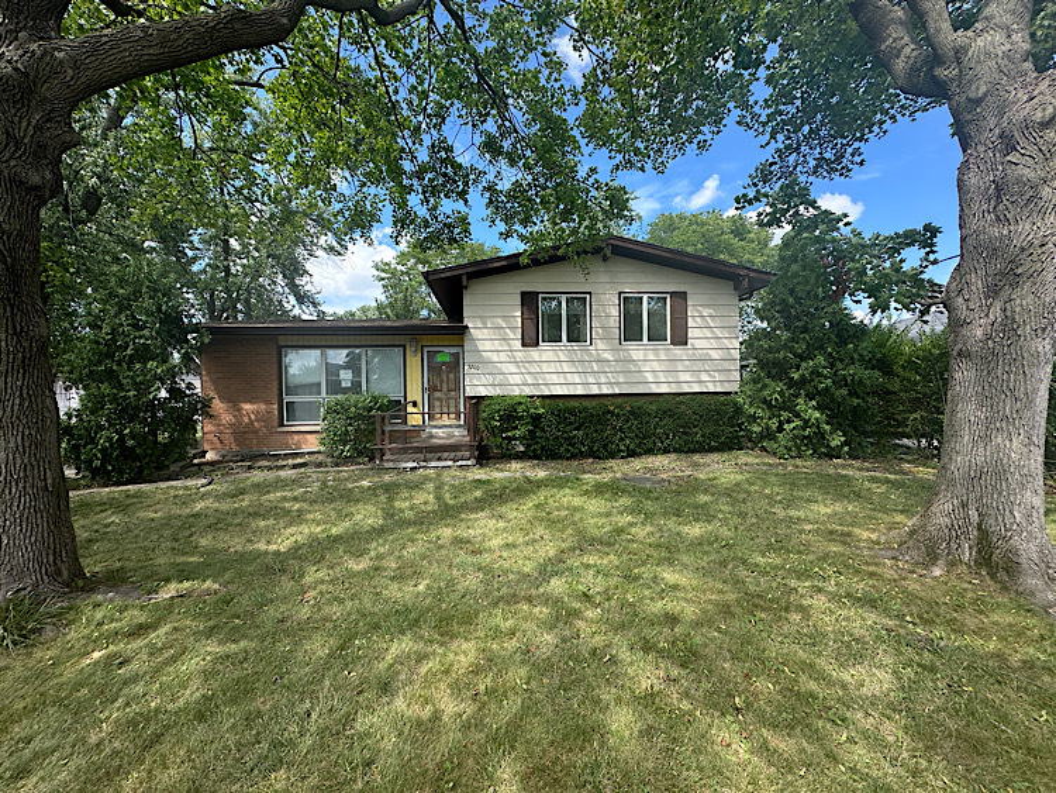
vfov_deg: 85.7
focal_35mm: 14
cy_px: 396
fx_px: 427
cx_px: 528
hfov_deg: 102.0
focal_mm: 2.22
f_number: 2.2
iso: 40
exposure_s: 1/520
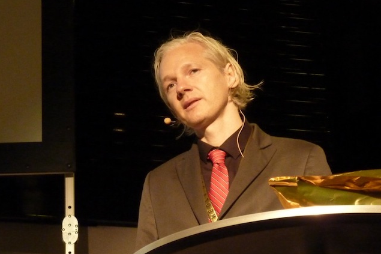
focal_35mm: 130
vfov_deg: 10.5
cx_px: 190
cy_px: 141
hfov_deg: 15.8
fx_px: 1375
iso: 800
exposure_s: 1/50
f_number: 4.3
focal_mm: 17
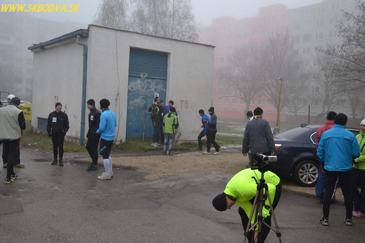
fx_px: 380
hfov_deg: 51.3
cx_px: 182
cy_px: 122
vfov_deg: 35.5
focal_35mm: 38
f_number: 5.6
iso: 160
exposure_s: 1/125
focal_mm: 25
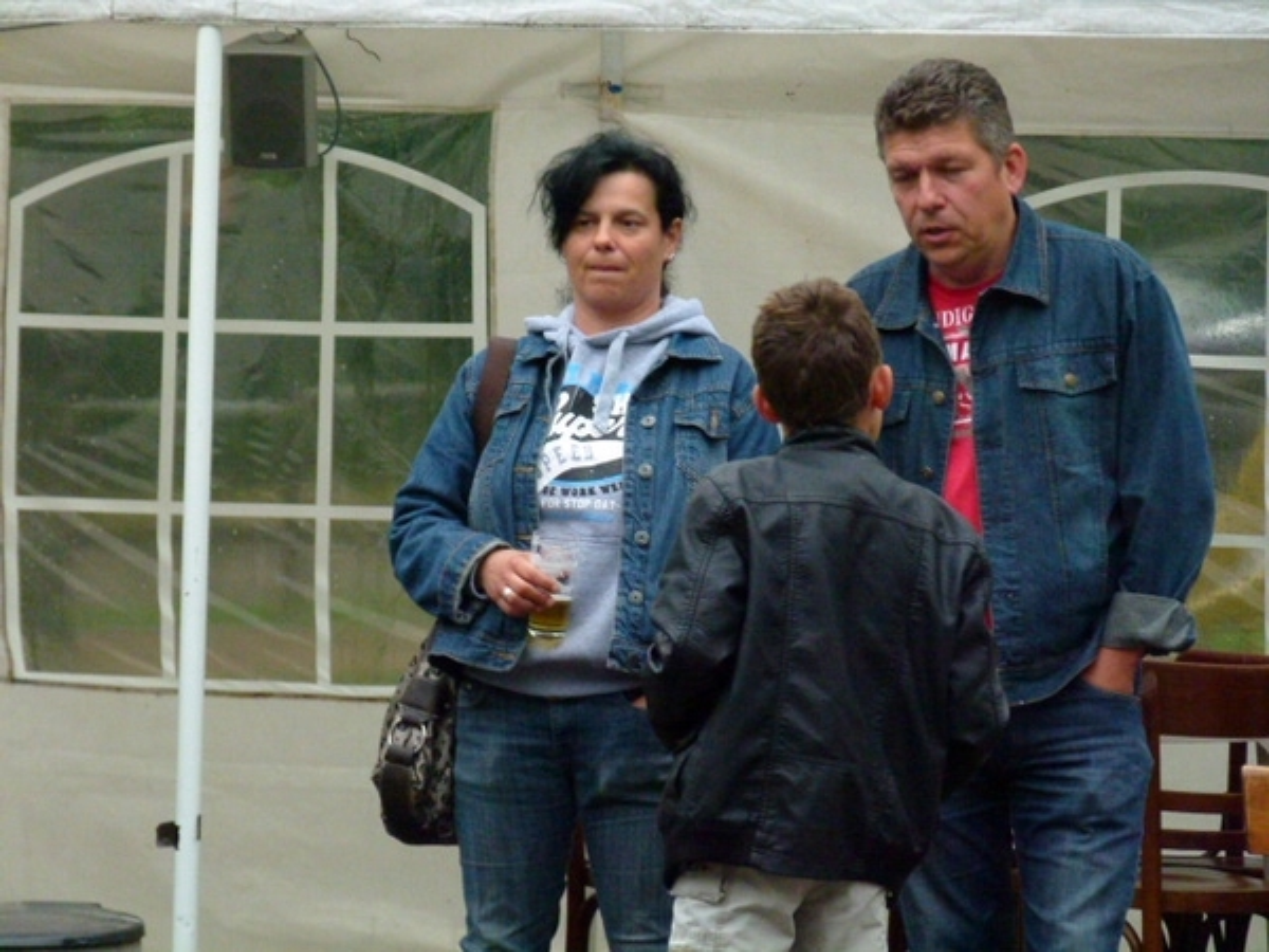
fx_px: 9898
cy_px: 476
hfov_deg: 7.3
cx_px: 634
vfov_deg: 5.5
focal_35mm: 270
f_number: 4
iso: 640
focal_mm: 48.7
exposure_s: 1/160
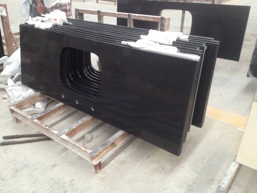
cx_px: 128
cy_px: 96
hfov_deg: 52.6
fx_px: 260
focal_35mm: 35
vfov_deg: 40.7
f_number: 2.4
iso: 320
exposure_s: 1/15
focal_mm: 4.28
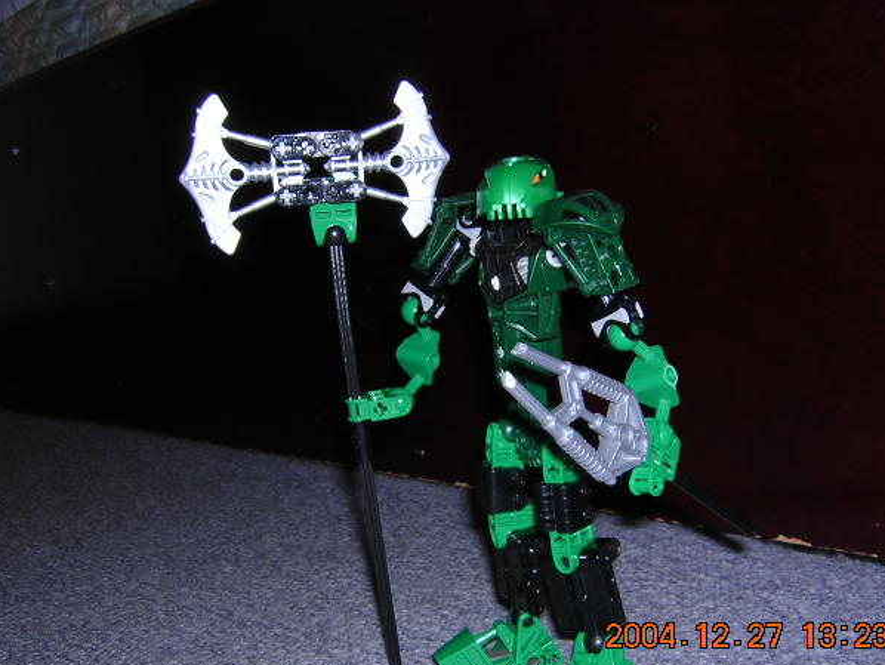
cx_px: 469
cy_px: 354
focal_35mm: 46
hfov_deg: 41.2
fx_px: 1177
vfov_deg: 31.5
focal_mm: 5.6
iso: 100
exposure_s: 1/60.1
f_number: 5.6
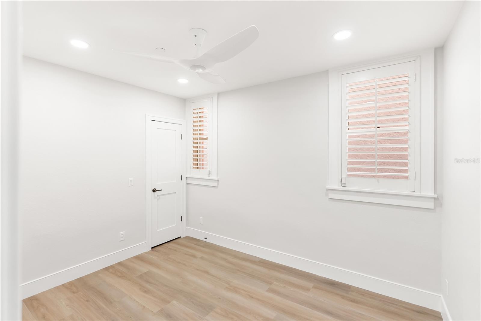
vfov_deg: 73.8
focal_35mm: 16
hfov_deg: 96.7
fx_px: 214
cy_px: 160
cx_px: 240
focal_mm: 16
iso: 320
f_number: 2.8
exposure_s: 1/45
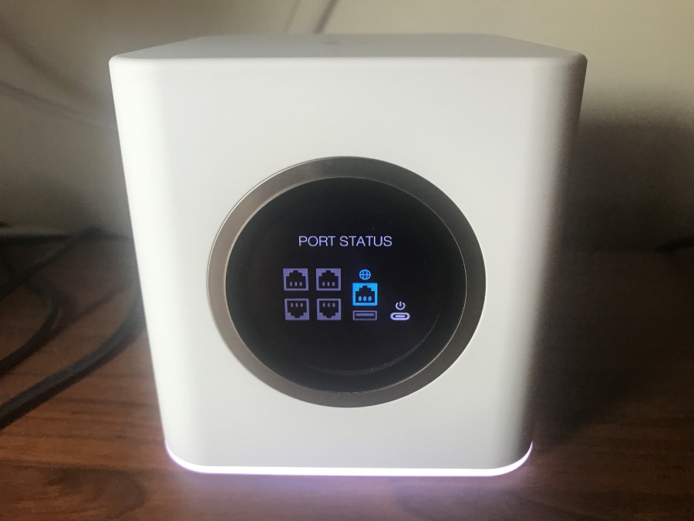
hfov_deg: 63.4
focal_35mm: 28
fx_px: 561
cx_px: 347
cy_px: 260
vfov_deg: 49.7
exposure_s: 1/33
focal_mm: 3.99
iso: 32
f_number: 1.8
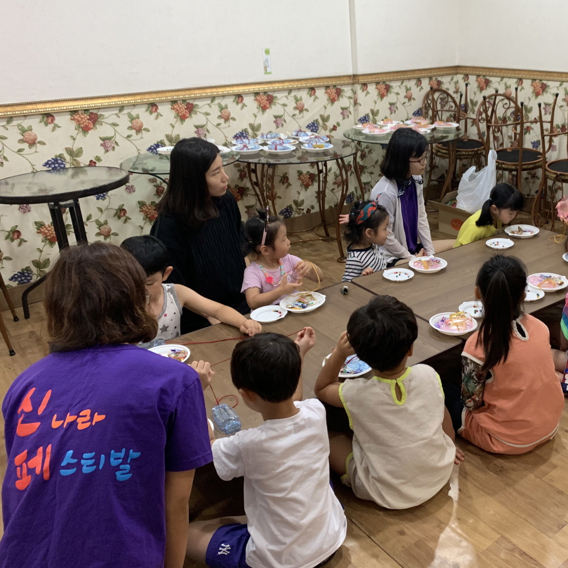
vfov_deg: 48.4
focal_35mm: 34
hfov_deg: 46.8
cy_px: 255
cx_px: 420
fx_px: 631
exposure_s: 1/60
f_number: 1.8
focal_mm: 4.25
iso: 250
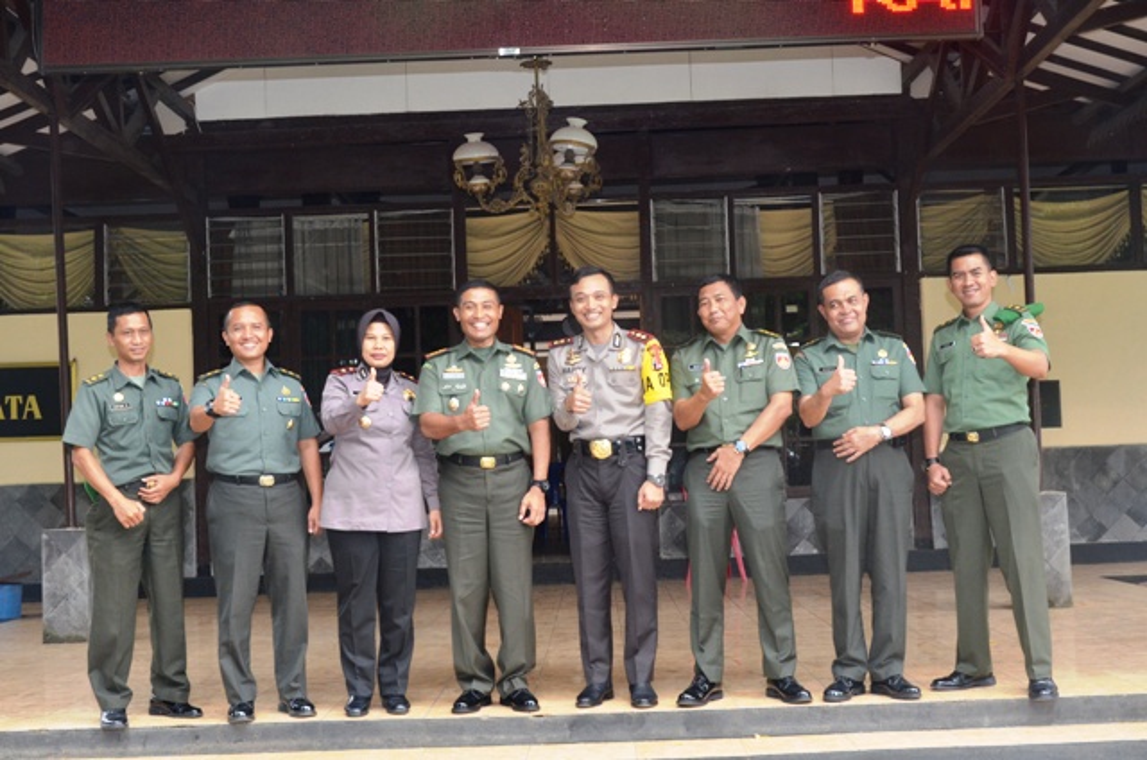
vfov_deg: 26.4
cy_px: 380
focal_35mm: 51
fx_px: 1622
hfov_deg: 39.0
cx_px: 574
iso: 800
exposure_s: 1/125
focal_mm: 34
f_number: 8
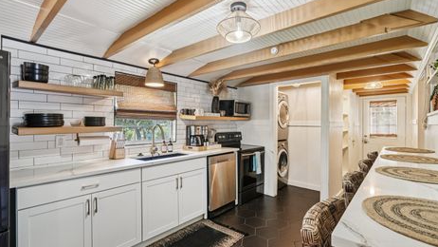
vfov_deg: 63.9
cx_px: 225
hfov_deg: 95.9
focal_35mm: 17
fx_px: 197
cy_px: 132
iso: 800
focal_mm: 15
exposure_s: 1/8
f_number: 8
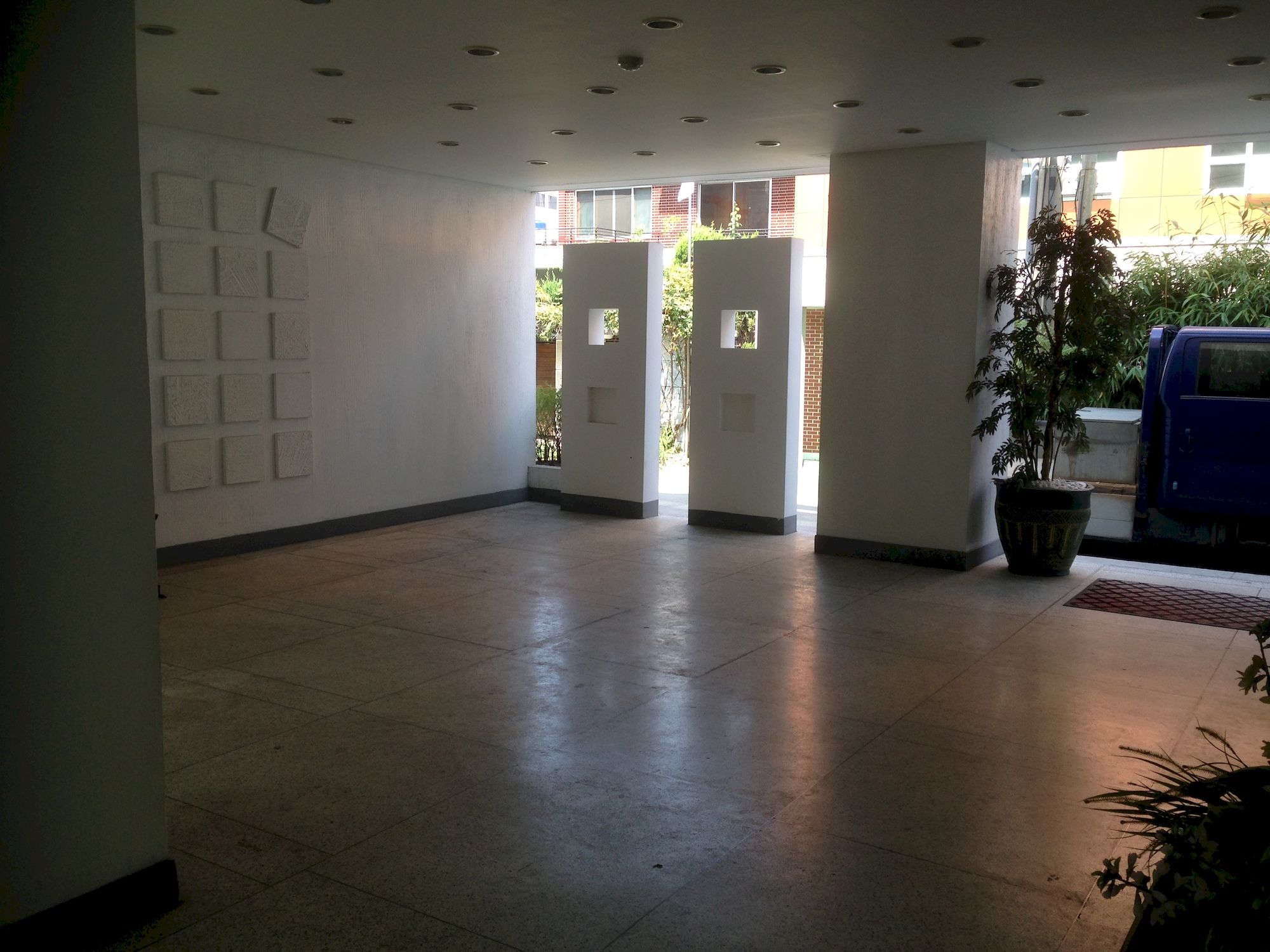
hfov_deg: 55.4
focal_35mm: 33
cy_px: 476
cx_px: 635
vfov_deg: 42.9
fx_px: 1211
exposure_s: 1/156
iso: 50
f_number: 2.4
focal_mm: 4.12
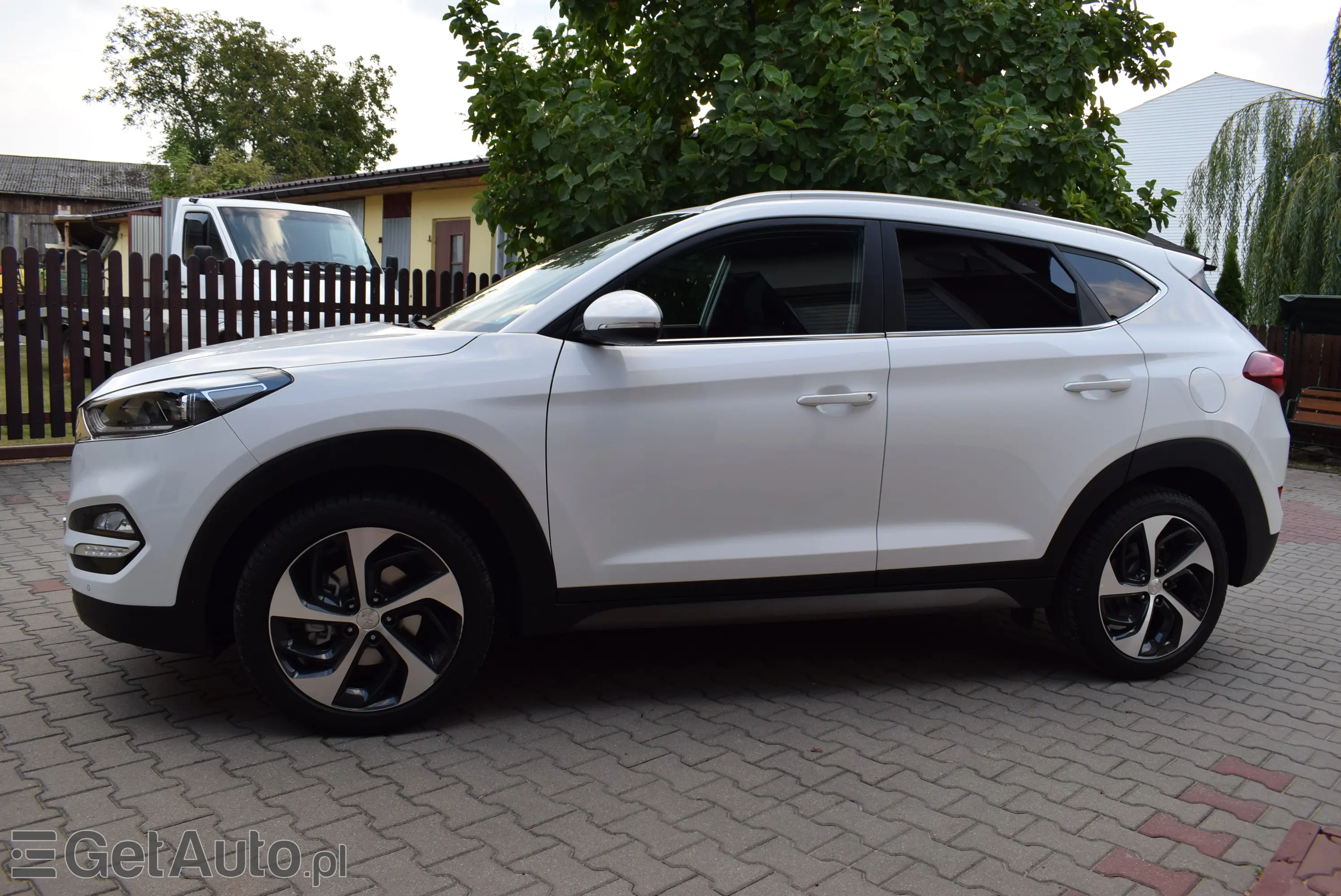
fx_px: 1006
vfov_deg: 48.0
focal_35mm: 27
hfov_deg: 67.3
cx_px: 670
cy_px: 448
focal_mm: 18
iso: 400
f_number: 7.1
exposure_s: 1/200
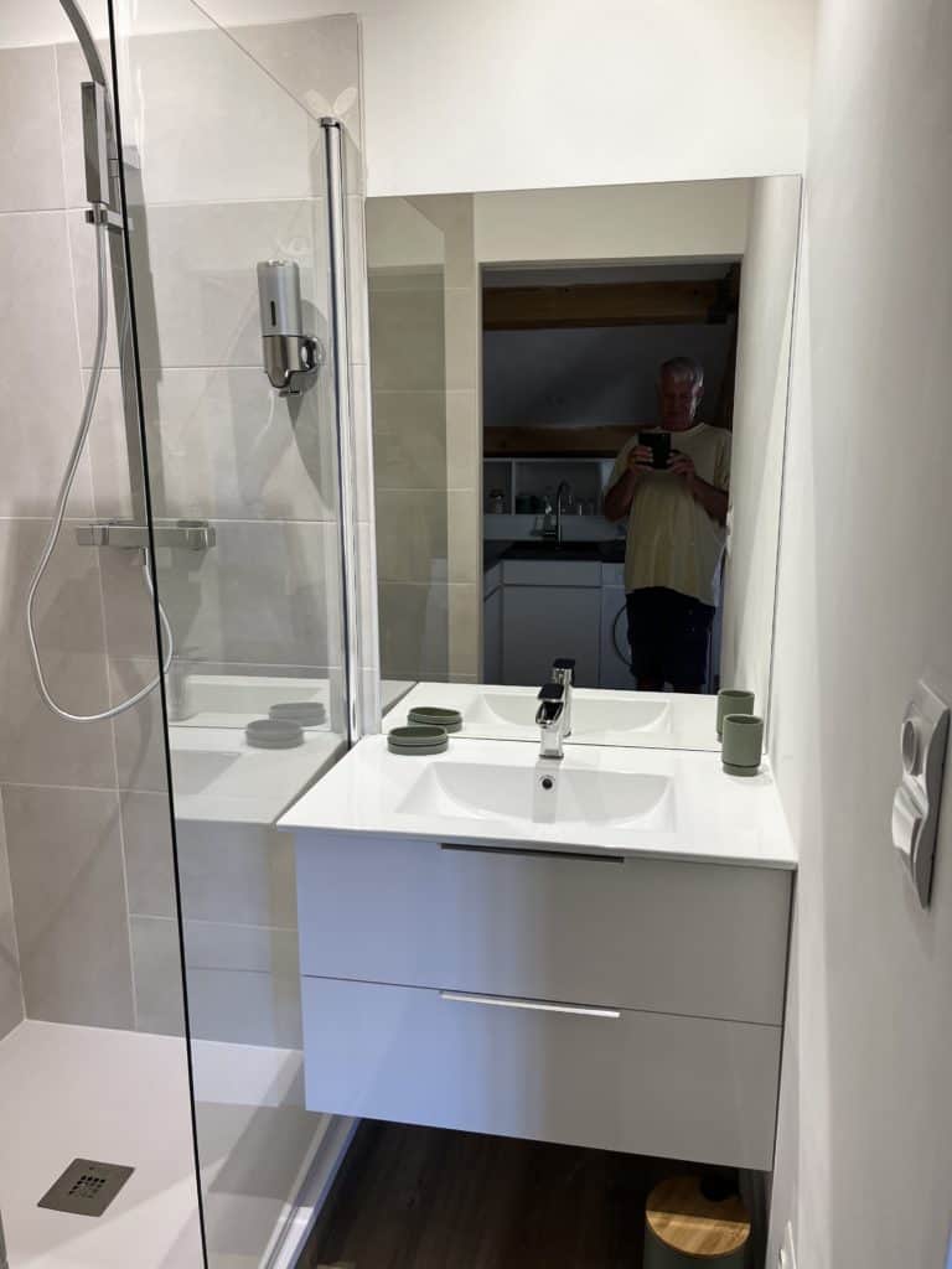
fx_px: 953
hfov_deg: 53.1
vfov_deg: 67.3
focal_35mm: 26
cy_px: 634
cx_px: 476
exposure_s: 1/100
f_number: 1.6
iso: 64
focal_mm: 5.1
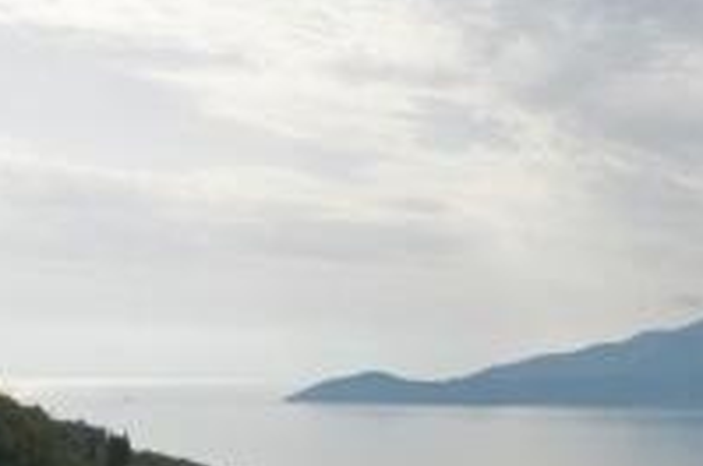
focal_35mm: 67
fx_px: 1306
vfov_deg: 19.6
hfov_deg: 28.2
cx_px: 710
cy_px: 471
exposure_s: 1/640
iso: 100
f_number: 6.3
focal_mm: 10.26
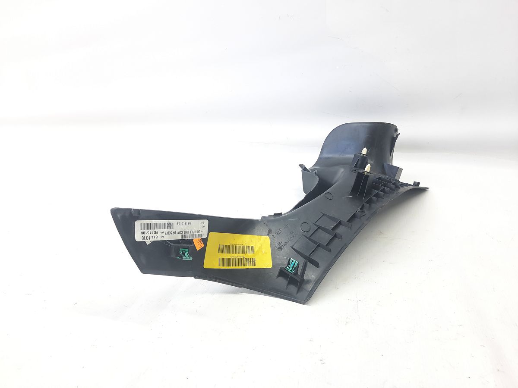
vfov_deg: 54.9
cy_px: 194
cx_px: 259
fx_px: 374
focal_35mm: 25
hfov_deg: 69.4
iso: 100
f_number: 2
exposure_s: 1/50
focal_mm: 4.6
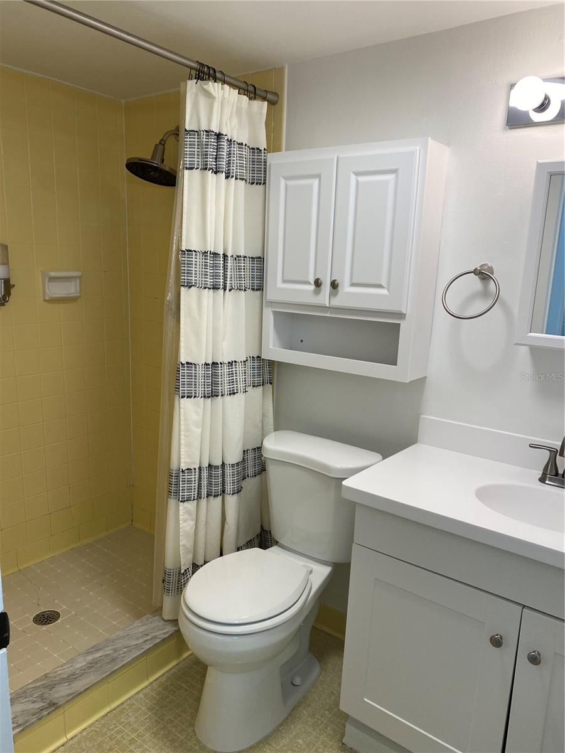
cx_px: 282
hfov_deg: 53.1
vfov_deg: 67.3
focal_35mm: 26
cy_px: 376
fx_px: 566
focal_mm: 4.25
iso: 64
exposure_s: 1/120
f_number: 1.8
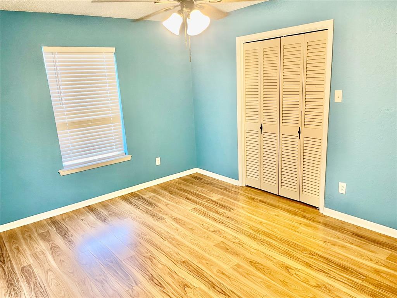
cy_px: 149
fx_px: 298
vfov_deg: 53.1
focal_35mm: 26
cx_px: 198
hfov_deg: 67.3
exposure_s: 1/60
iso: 160
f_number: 1.6
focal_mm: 4.2
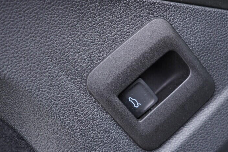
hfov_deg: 37.2
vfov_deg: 25.4
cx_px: 150
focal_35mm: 53
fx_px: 336
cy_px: 101
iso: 400
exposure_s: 1/40
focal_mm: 24
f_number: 2.8
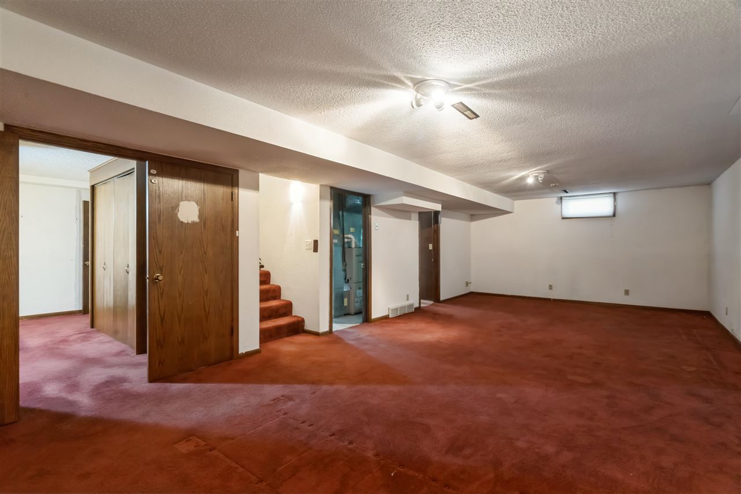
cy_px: 247
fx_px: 329
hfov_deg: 96.7
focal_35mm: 16
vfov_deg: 73.7
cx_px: 370
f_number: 10
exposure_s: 1.3
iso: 400
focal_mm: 16
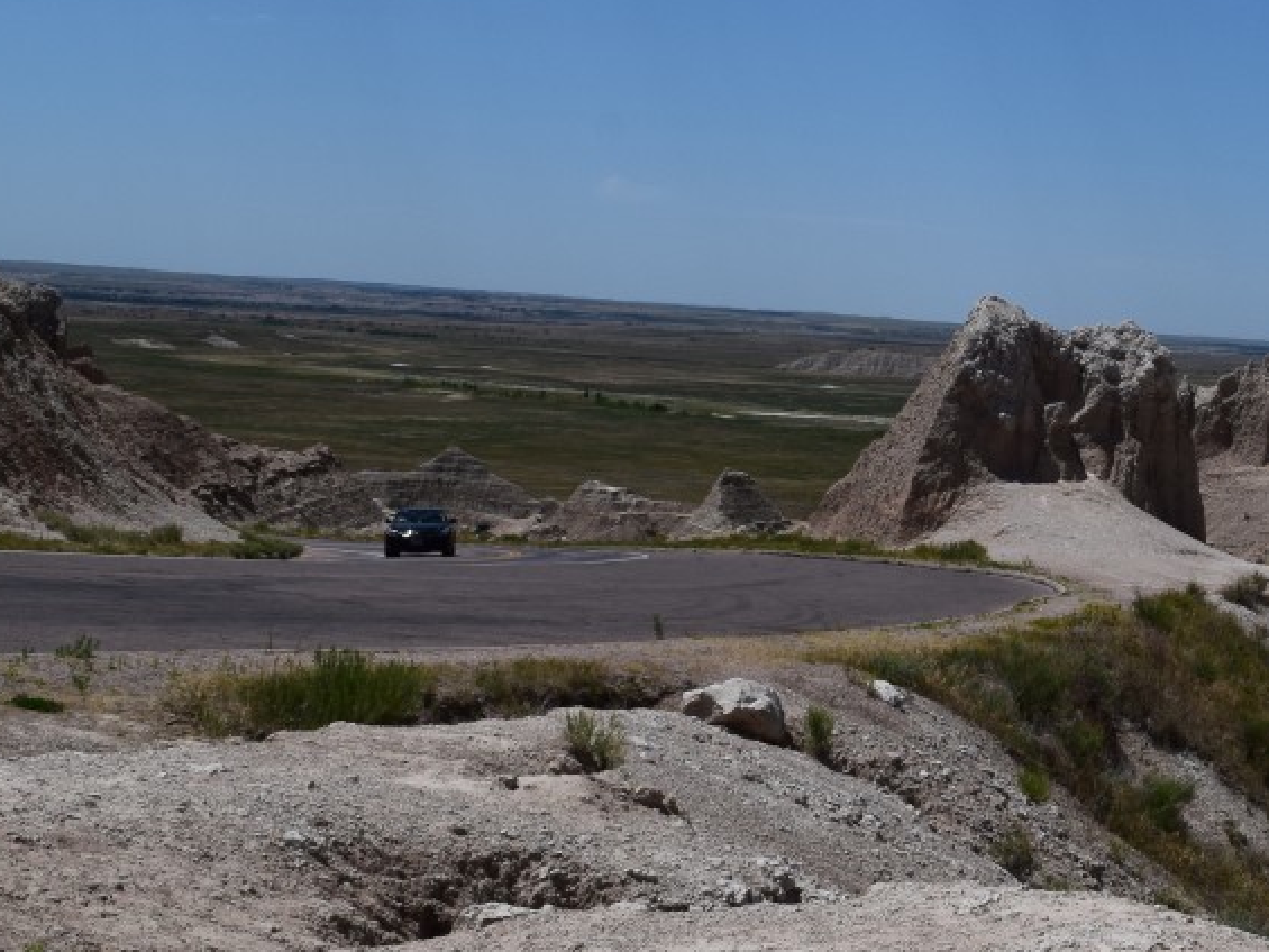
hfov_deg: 29.9
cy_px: 258
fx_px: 2273
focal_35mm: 62
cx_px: 1128
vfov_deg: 23.5
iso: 200
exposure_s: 1/640
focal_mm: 18
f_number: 11
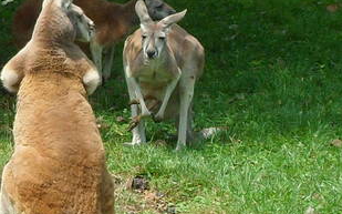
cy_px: 78
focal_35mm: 373
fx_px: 3476
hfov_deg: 5.6
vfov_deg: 3.5
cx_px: -19
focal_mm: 10.6
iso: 80
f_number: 4.7
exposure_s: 1/350
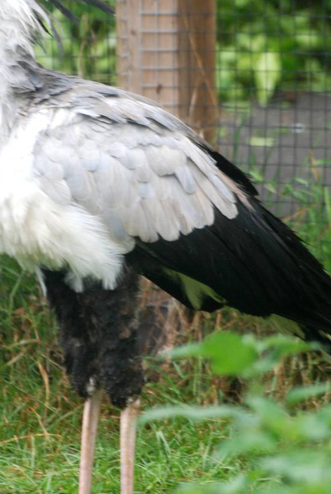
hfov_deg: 2.1
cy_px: 214
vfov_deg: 3.2
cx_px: 124
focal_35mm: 649
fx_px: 8924
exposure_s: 1/125
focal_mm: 220
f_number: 5.3
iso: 400
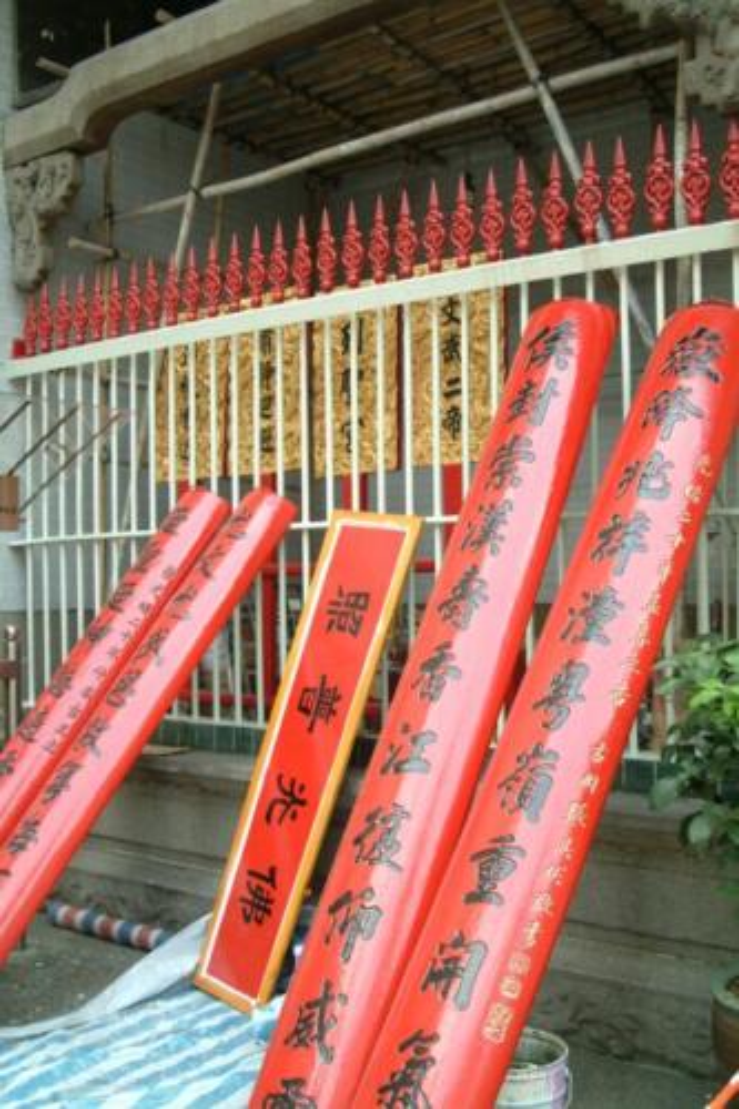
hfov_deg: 35.5
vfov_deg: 51.3
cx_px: 370
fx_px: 1155
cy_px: 554
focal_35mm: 38
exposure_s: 1/90
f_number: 4.8
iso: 160
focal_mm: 25
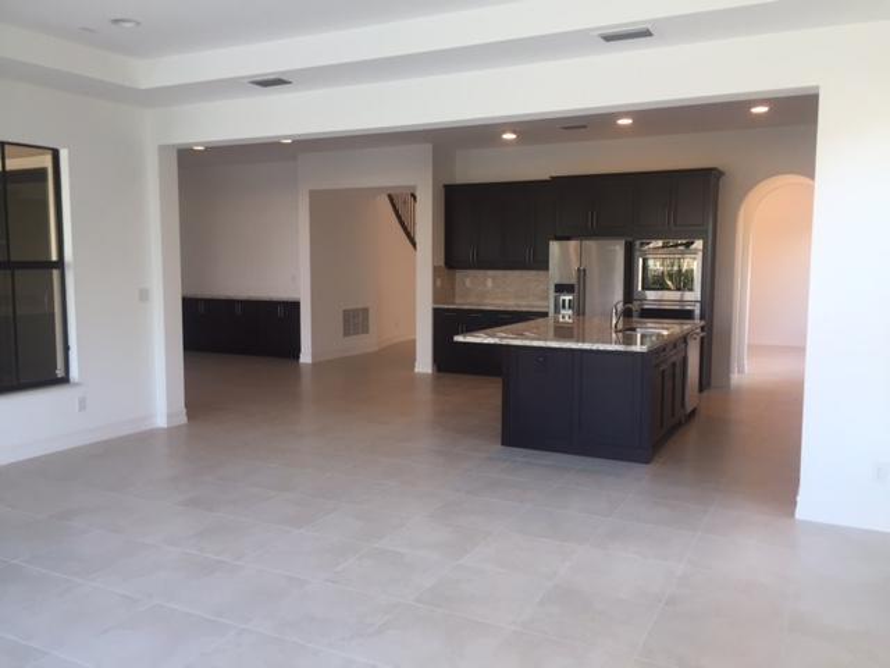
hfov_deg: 61.7
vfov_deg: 48.2
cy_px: 334
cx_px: 445
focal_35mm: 29
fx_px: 746
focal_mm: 4.15
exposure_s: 1/30
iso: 32
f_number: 2.2
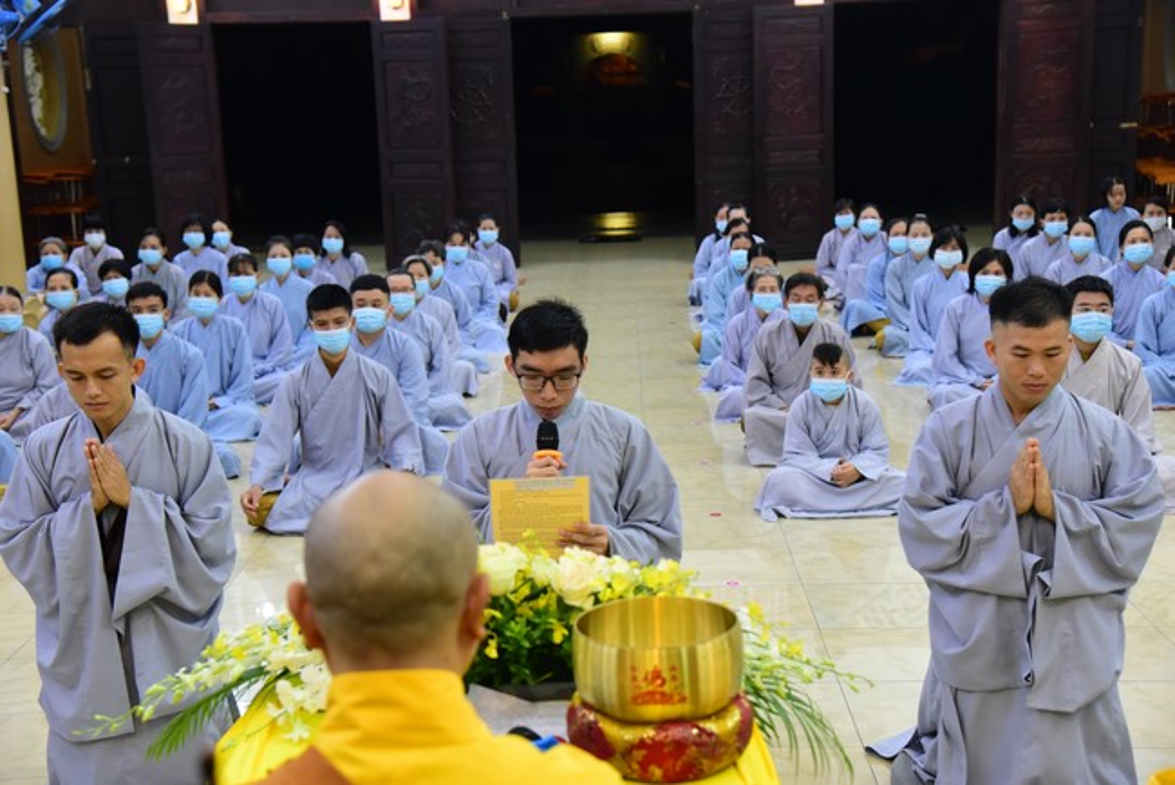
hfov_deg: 36.2
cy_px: 392
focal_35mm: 55
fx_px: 1796
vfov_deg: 24.6
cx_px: 588
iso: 3200
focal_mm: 55
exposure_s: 1/50
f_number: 5
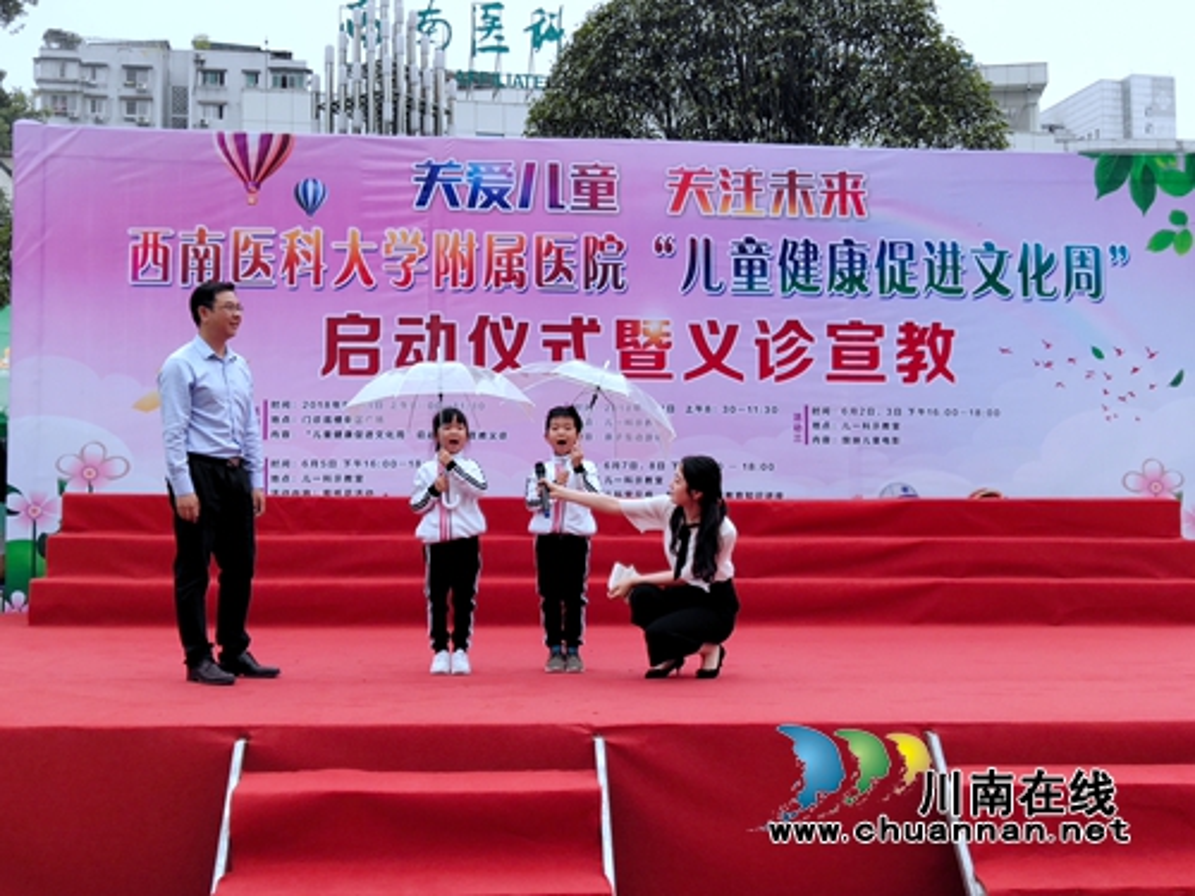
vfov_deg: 30.3
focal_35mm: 48
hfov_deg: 39.7
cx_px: 598
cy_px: 448
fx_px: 1657
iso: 80
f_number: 1.8
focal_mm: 3.95
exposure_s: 1/587
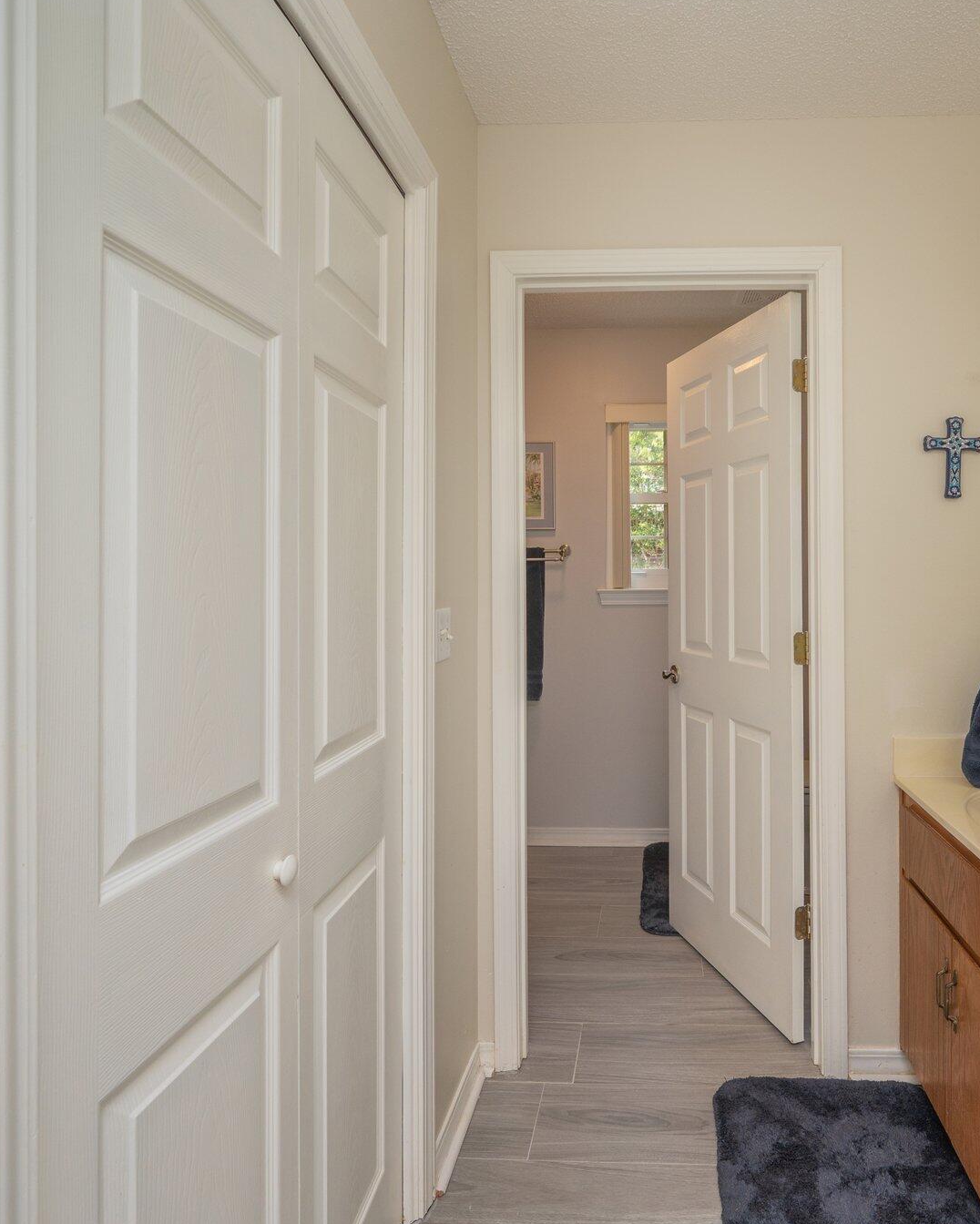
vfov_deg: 80.4
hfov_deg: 67.0
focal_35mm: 20
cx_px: 618
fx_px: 725
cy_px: 608
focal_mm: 14
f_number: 9
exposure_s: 1/80
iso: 200
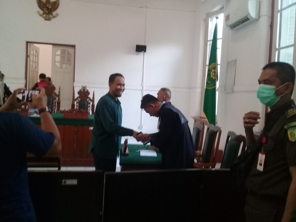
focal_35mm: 31
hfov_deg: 58.4
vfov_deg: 45.4
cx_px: 148
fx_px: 265
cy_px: 111
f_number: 2.2
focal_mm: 3.3
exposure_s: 1/20
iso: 200
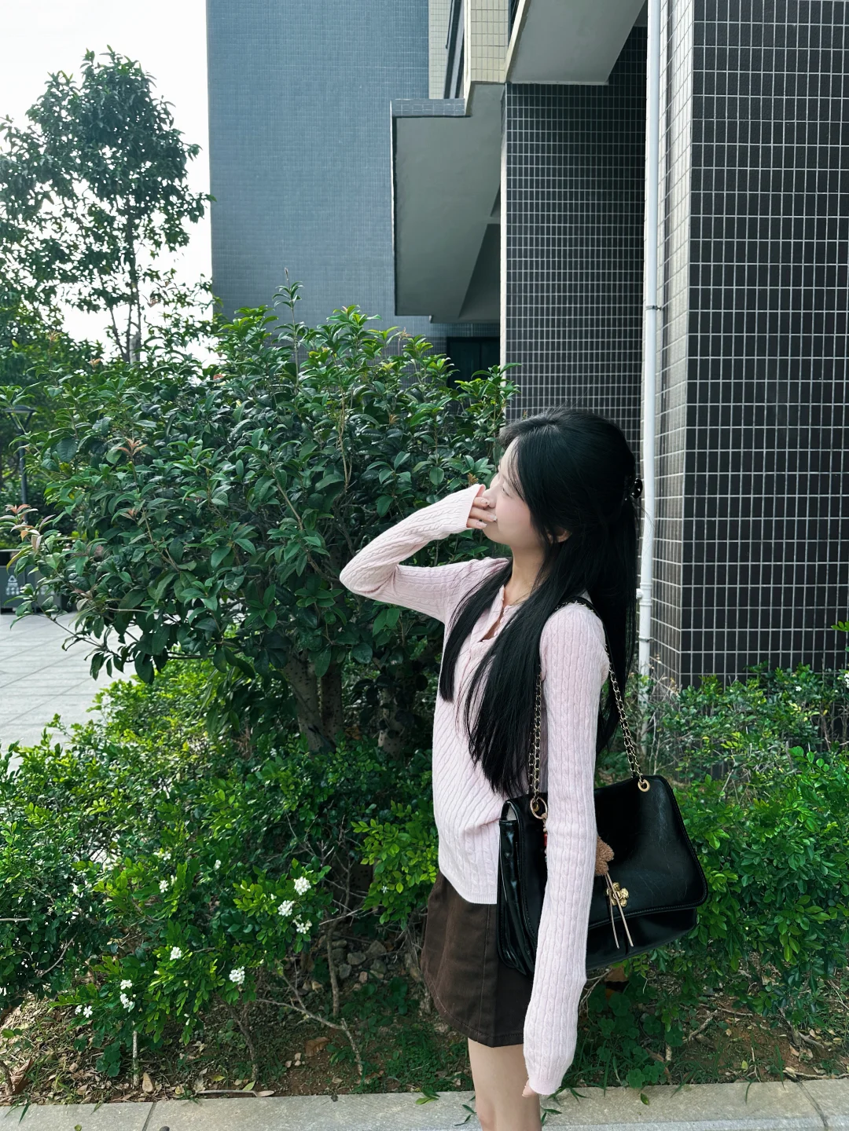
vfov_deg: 71.6
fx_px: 785
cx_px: 424
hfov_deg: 56.8
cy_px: 566
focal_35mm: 24
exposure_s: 1/216
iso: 64
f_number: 1.78
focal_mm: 6.86
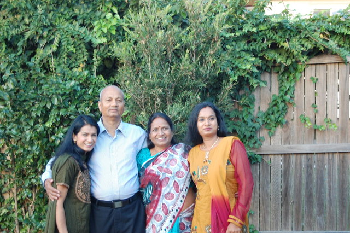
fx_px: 612
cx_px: 175
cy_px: 116
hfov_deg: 31.9
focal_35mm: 63
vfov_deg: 21.5
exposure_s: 1/50
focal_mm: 42
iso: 400
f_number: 5.3
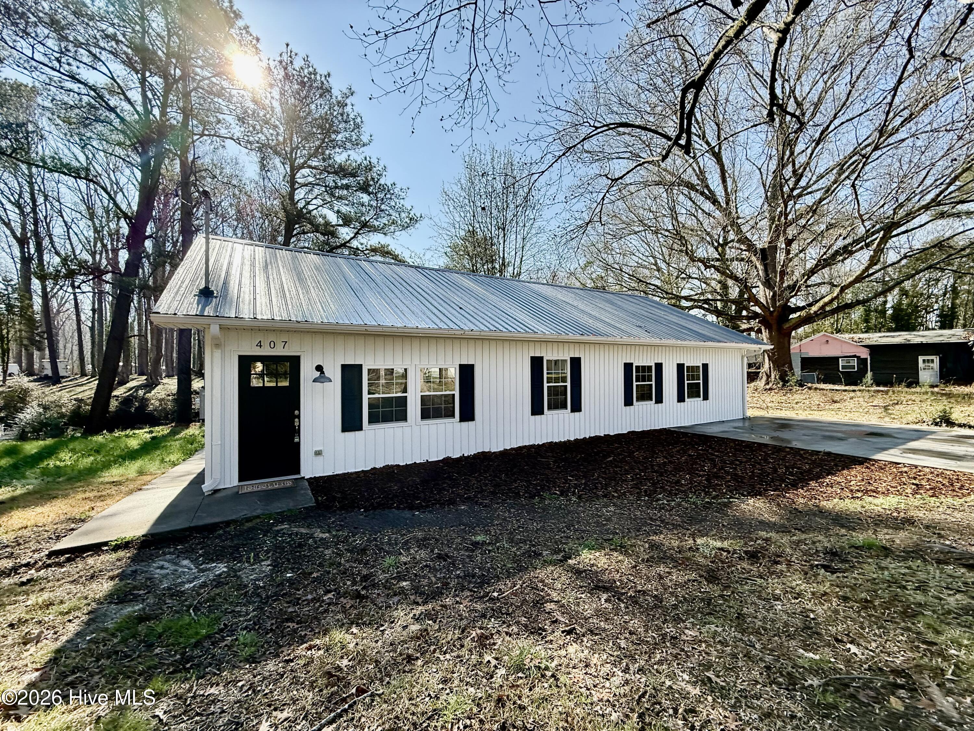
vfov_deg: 85.7
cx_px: 487
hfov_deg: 102.1
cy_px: 366
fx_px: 394
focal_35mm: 14
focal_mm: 2.22
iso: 64
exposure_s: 1/1033
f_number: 2.2
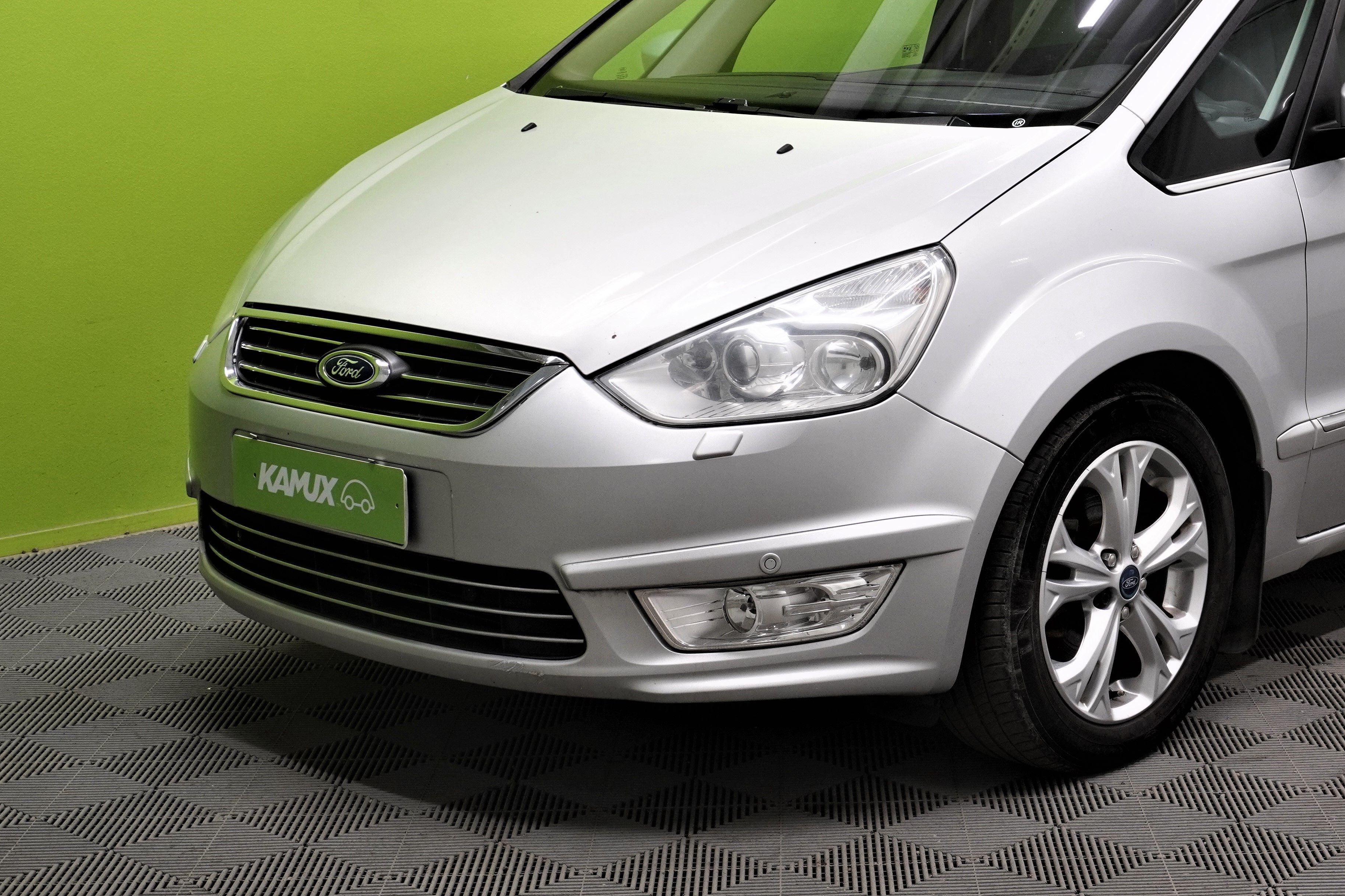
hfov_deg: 29.5
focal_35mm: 67
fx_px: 2496
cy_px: 224
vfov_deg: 20.2
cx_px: 1079
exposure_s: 1/13
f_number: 9
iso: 320
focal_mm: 27
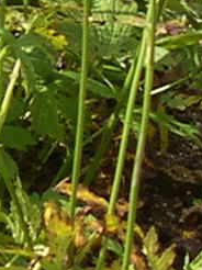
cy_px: -10
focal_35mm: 232
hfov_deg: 6.2
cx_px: -230
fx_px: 1808
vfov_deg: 8.5
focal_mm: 8
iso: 100
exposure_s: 1/116
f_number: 7.6
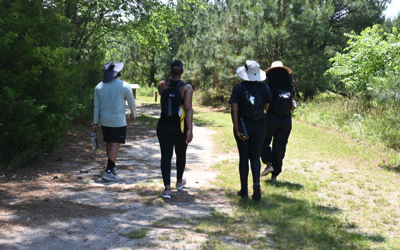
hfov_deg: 41.7
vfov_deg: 26.9
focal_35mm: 48
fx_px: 523
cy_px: 106
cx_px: 163
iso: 100
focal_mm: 24.5
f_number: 6.3
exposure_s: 1/160
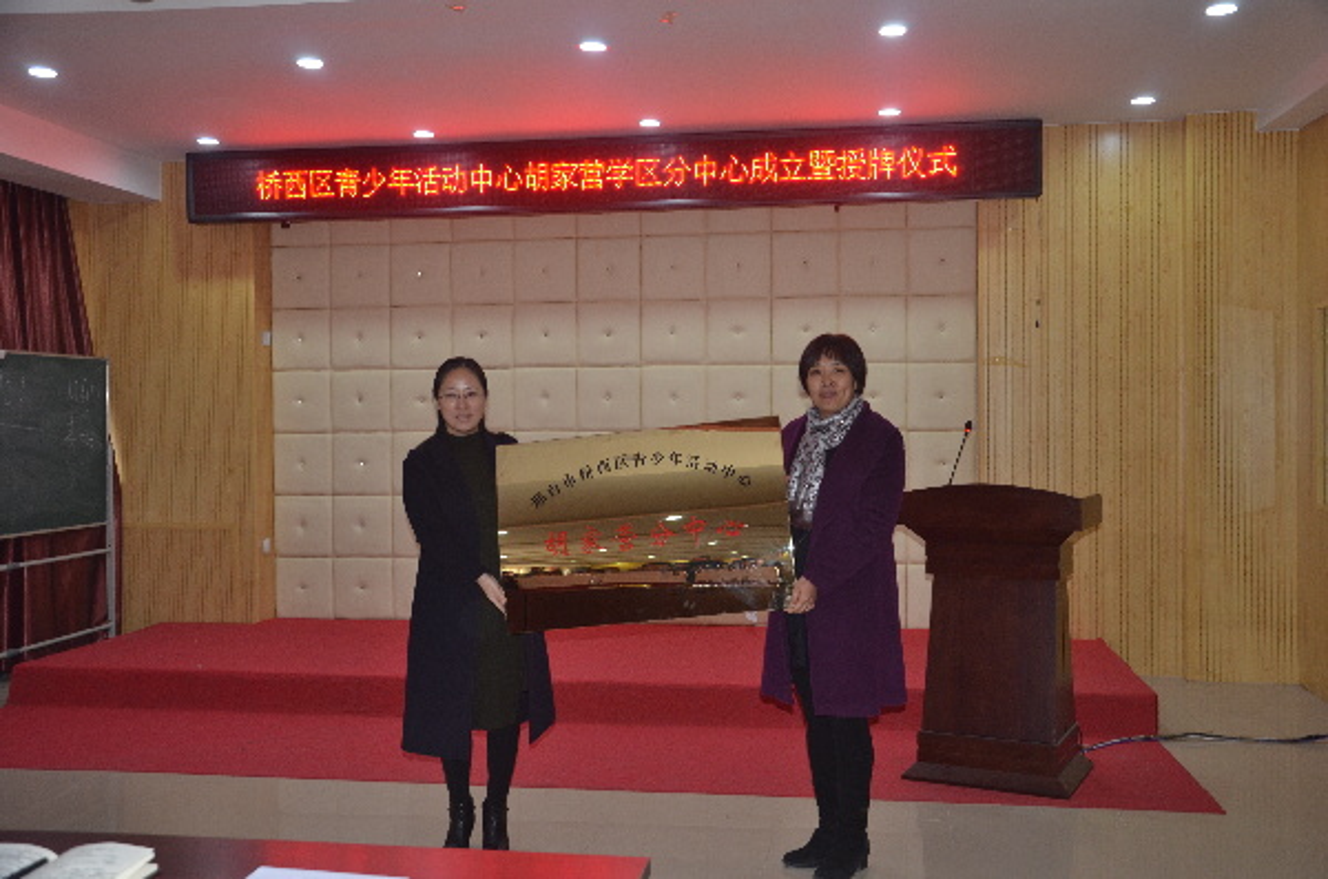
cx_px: 664
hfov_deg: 53.2
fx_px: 1325
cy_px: 440
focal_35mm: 36
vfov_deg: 36.7
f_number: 3.8
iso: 800
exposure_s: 1/60
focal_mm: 24
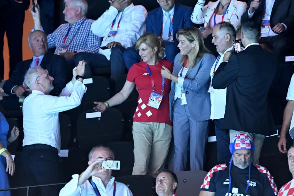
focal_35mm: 400
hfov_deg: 5.2
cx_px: 147
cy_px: 98
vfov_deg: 3.4
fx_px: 3267
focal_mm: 400
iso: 5000
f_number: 4
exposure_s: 1/160
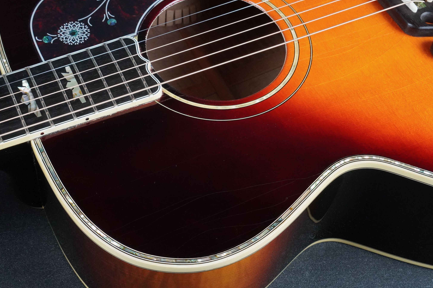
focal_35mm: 55
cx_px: 212
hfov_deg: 36.5
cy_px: 148
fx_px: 656
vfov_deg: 24.8
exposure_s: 1/60
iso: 4000
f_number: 11
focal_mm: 35
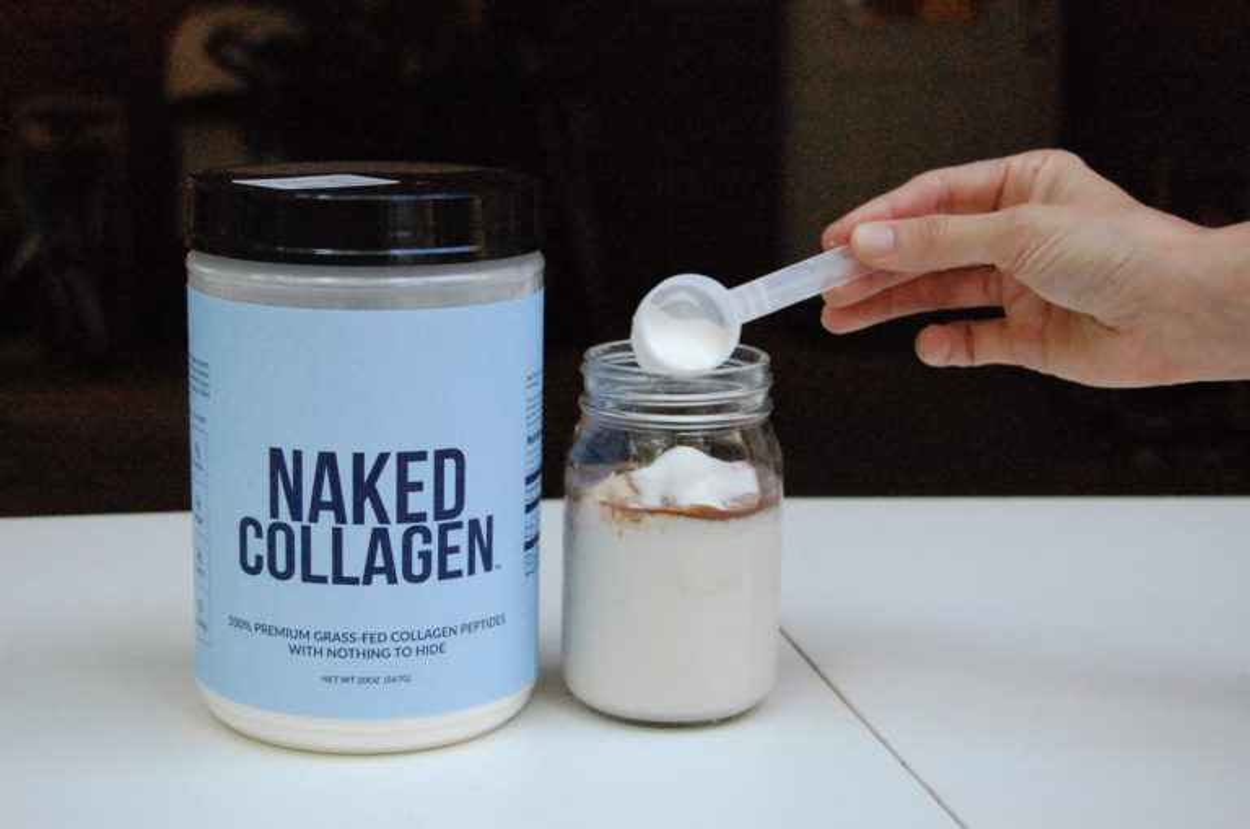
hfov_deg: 29.9
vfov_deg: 20.1
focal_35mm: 68
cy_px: 414
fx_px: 2339
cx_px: 625
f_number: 5.3
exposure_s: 1/400
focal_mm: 45
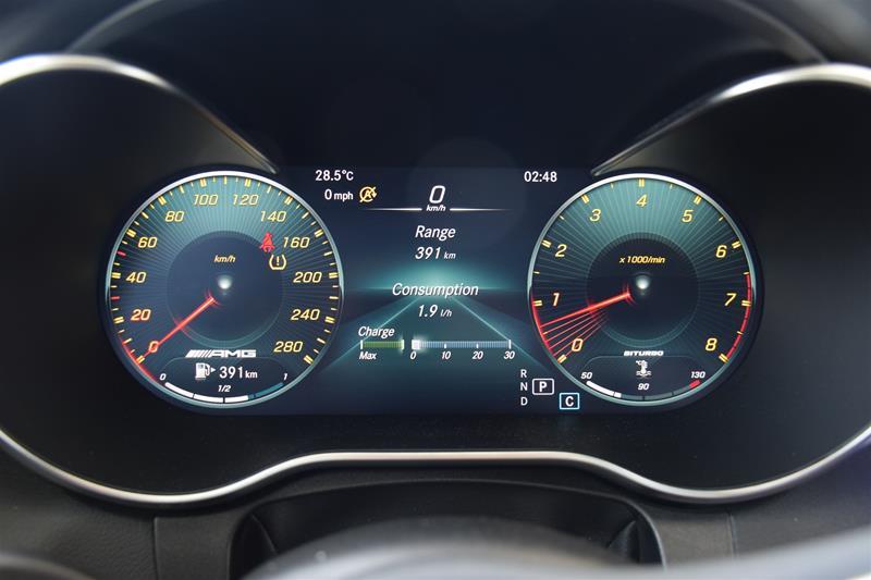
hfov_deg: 53.1
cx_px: 436
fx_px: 871
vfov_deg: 36.9
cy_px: 290
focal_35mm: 36
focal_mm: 24
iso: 1100
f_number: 3.8
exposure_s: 1/60
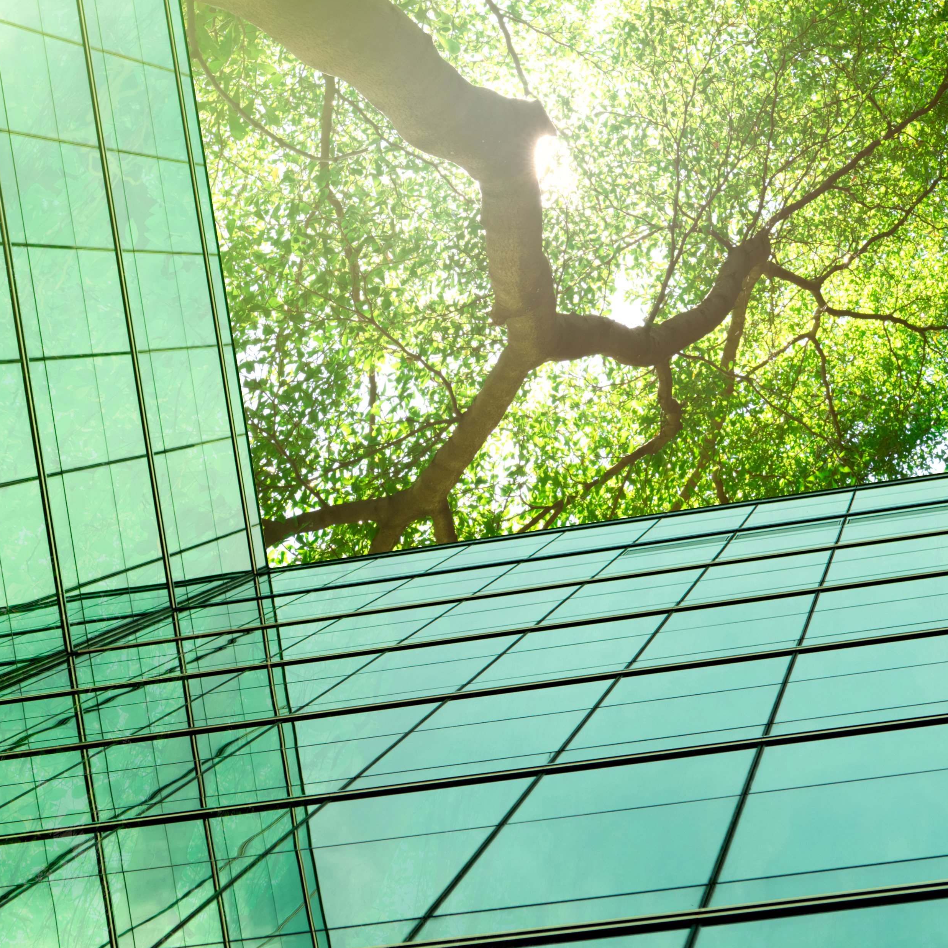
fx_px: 4121
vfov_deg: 13.1
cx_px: -145
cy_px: 375
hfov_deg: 12.8
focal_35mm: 133
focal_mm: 50
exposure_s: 1/2000
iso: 100
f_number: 3.2
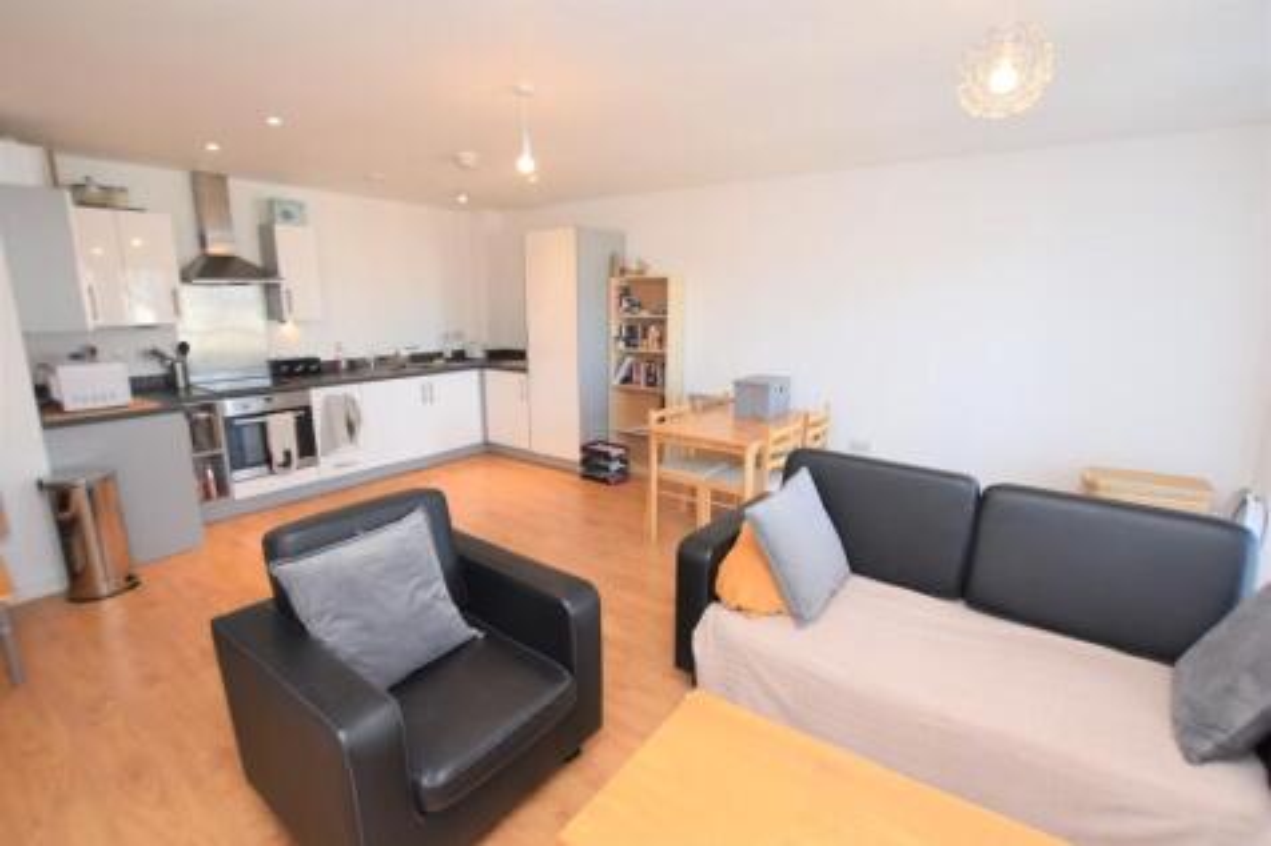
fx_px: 529
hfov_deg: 100.4
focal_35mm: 15
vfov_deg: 77.3
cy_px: 423
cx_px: 636
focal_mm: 10
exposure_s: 1/100
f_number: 5
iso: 800
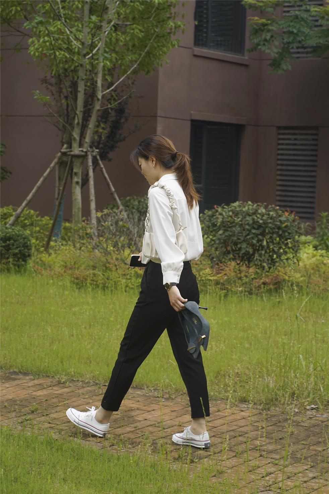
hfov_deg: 16.1
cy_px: 247
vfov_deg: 23.9
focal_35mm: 85
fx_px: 1165
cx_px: 164
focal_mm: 85
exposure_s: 1/160
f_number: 6.3
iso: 250
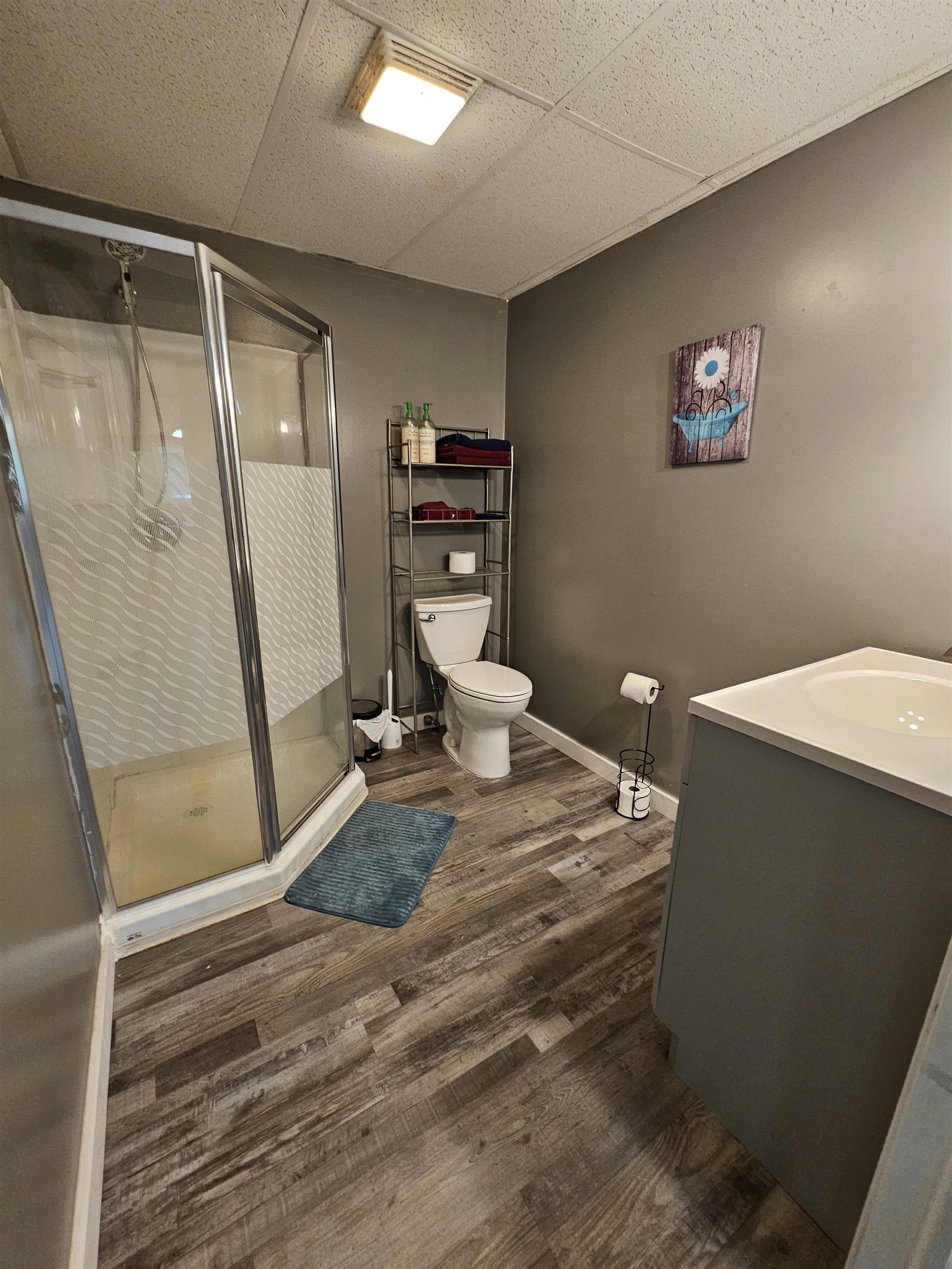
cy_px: 634
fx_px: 477
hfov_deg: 89.9
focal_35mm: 13
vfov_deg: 106.2
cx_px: 476
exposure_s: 1/30
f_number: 2.2
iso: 400
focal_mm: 2.2
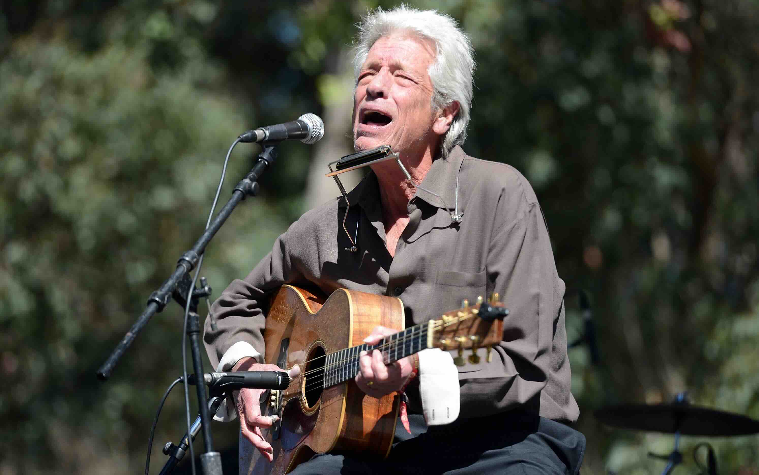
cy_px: 237
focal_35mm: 205
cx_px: 381
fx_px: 4240
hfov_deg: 10.2
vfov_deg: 6.4
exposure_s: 1/4000
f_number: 5
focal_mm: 200
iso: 800
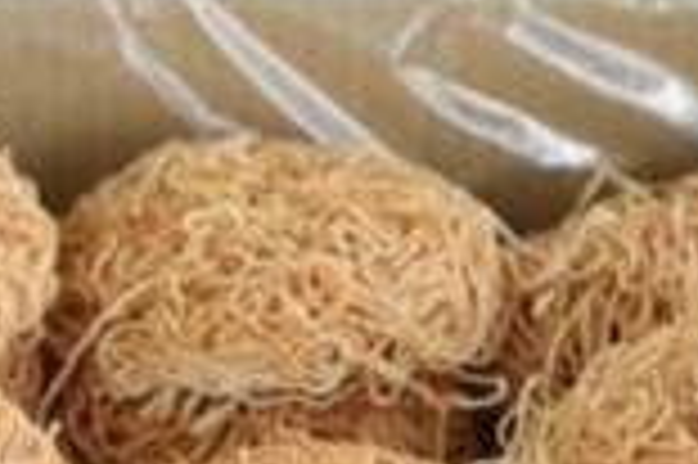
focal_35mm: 296
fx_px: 5733
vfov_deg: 4.5
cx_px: 158
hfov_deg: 7.0
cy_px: 1036
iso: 2000
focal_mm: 54
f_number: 5
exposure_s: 1/125
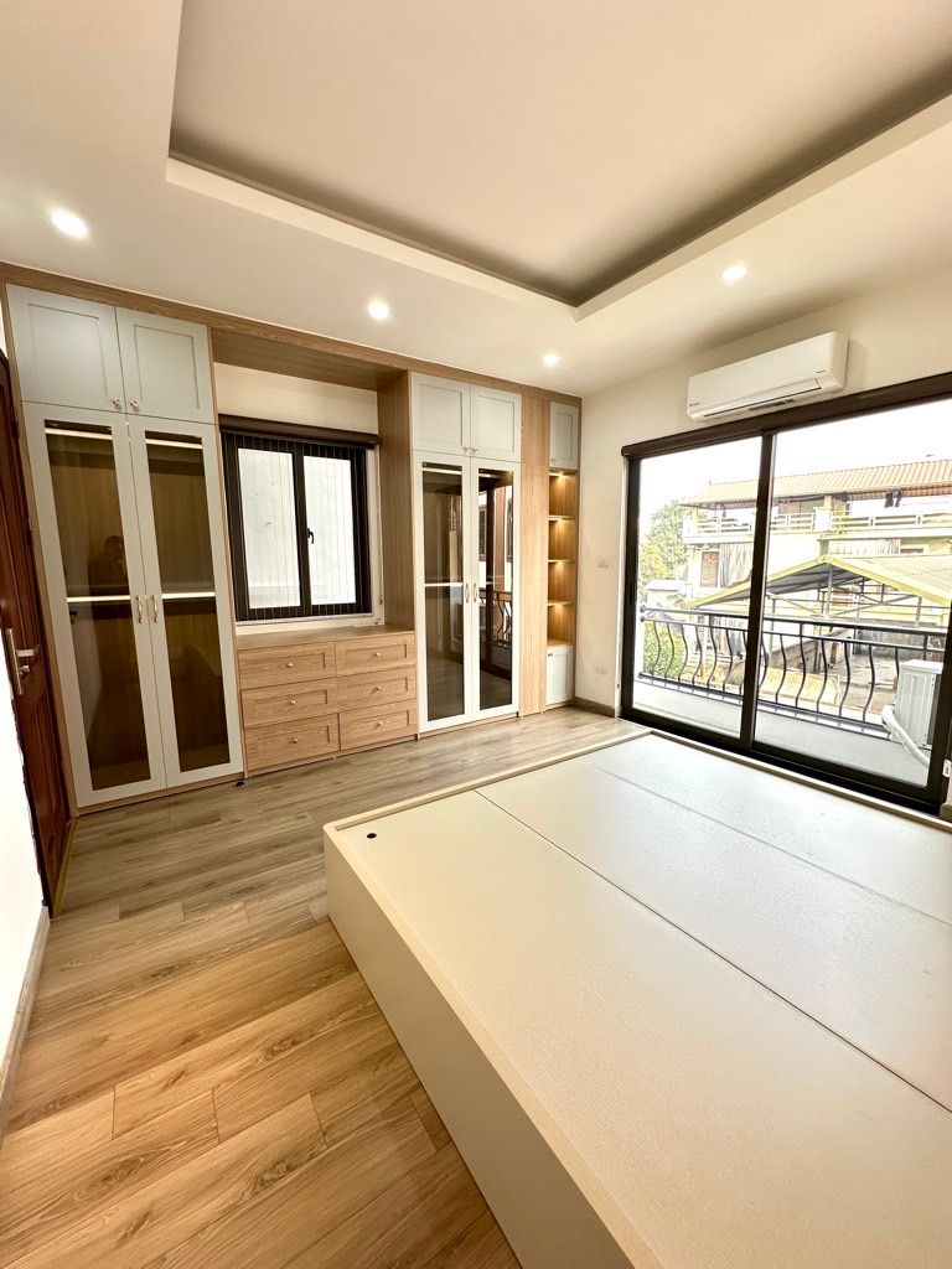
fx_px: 513
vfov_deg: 102.1
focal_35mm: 14
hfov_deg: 85.7
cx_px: 476
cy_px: 634
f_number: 2.2
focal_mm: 2.22
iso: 125
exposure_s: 1/101
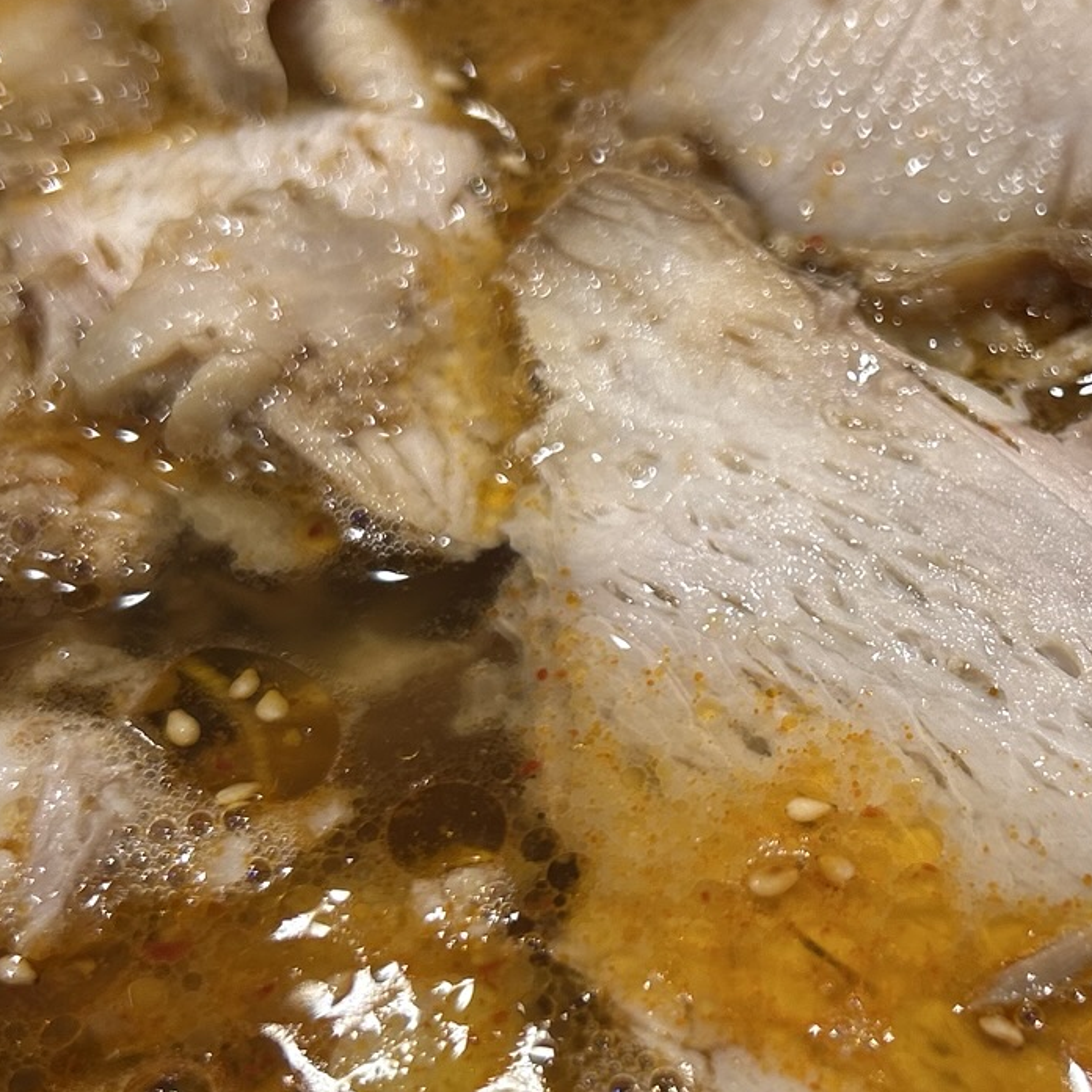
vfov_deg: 26.1
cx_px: 860
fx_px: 2356
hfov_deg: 25.7
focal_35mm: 66
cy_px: 588
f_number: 1.5
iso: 40
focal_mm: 5.7
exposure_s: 1/100
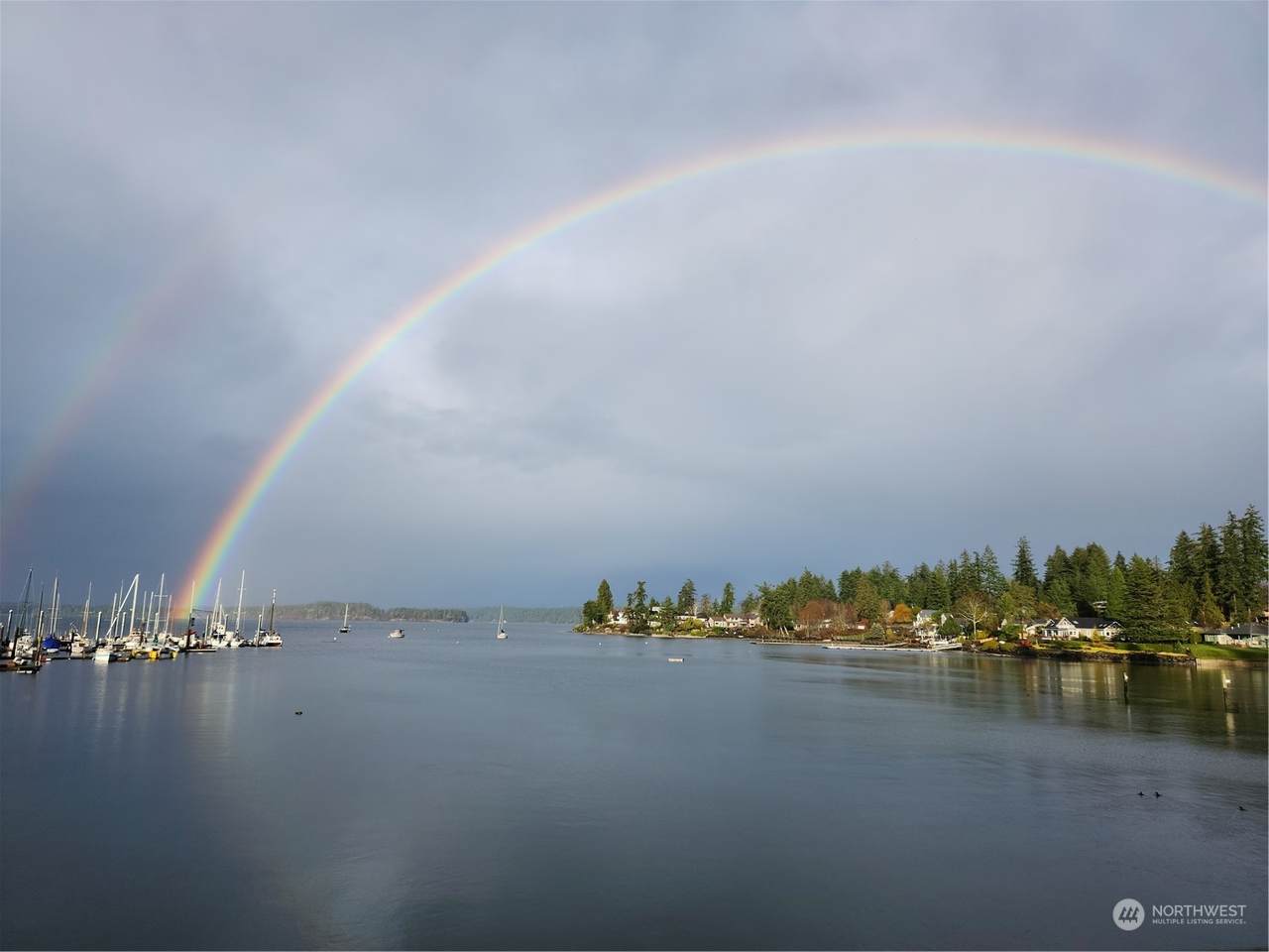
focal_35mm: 23
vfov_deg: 58.9
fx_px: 843
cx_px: 634
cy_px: 476
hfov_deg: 73.9
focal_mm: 5.4
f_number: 1.8
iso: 20
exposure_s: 1/1176
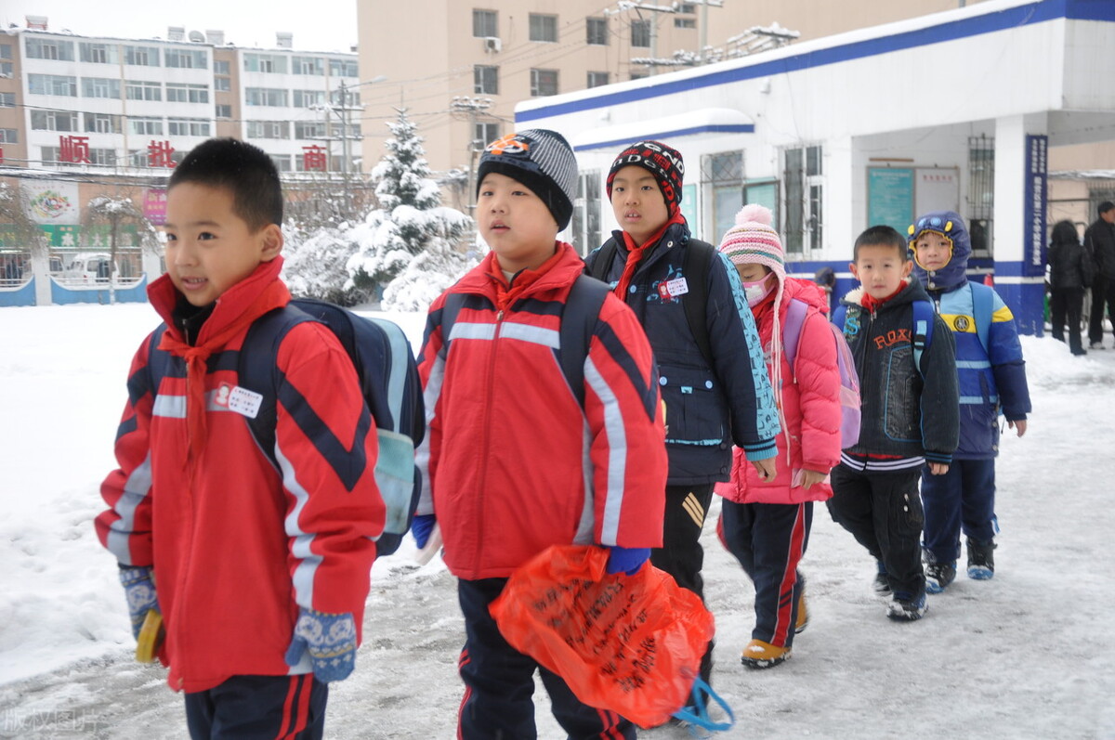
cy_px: 370
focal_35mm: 48
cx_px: 558
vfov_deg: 28.0
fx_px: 1485
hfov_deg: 41.2
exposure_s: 1/60
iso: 400
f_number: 4.2
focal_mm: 32
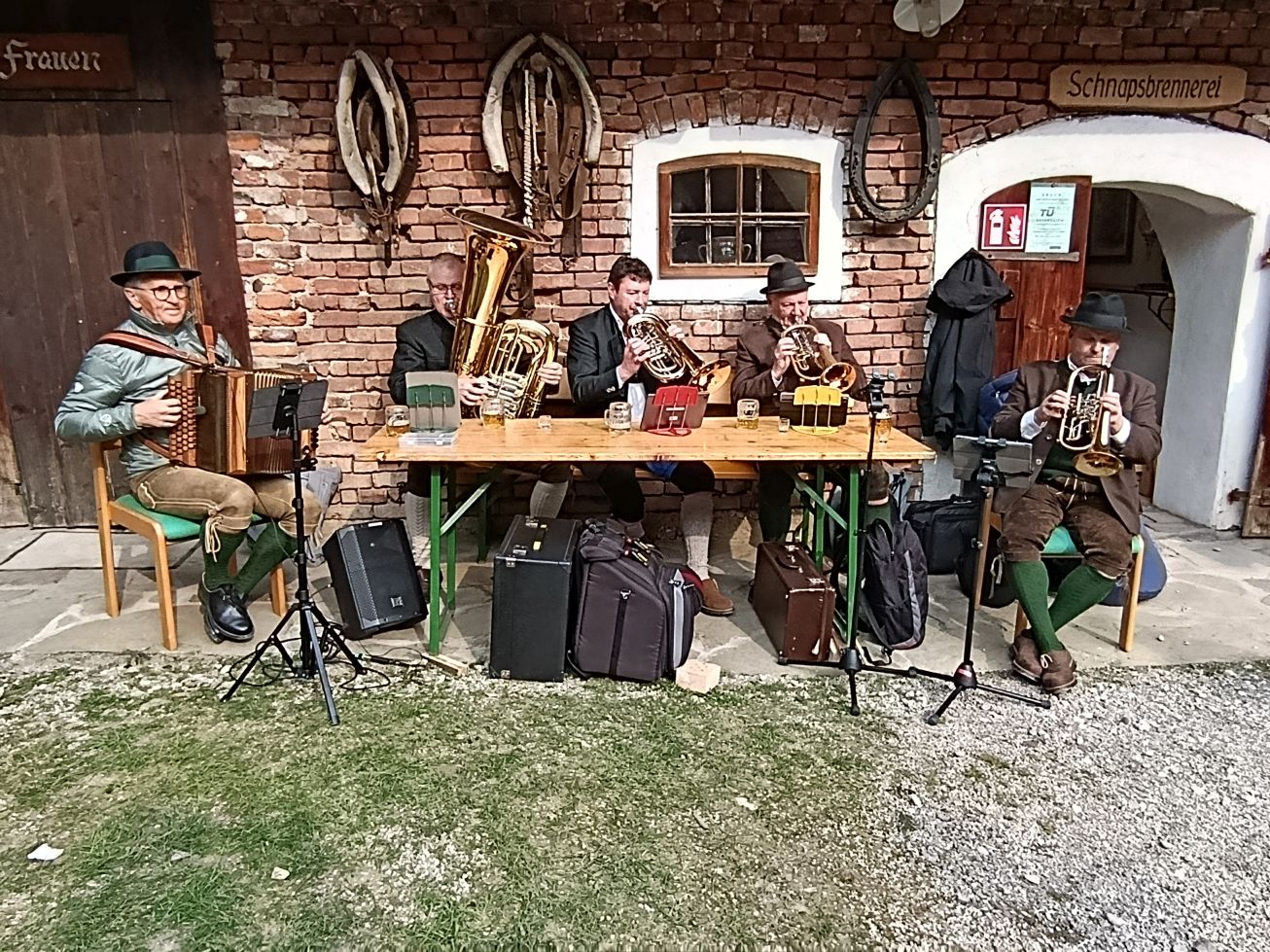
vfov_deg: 56.8
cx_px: 635
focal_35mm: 24
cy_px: 476
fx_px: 880
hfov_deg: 71.6
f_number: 2.2
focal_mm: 1.65
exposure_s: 1/200
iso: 50
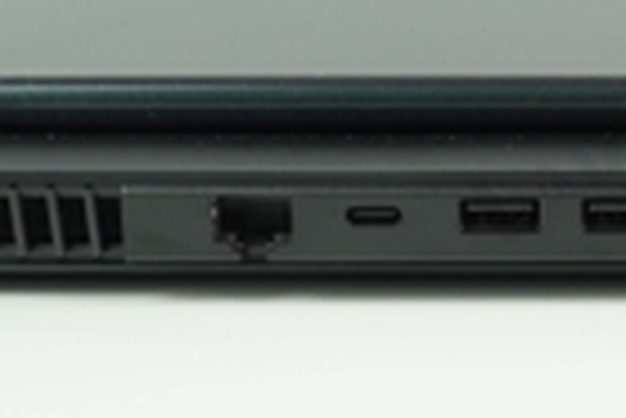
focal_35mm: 181
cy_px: 139
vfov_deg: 7.6
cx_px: 680
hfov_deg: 11.2
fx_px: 3151
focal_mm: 28
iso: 100
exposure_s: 1/30
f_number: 4
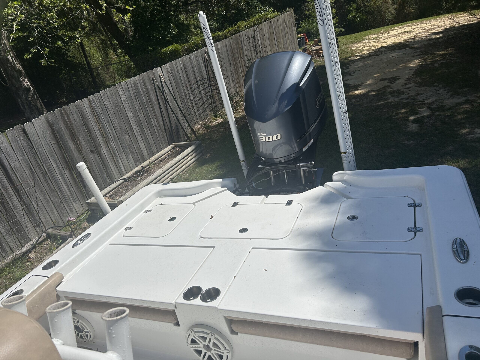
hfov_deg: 67.3
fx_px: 361
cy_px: 180
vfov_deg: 53.1
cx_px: 240
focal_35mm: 26
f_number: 1.5
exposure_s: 1/12658
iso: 50
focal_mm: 5.7
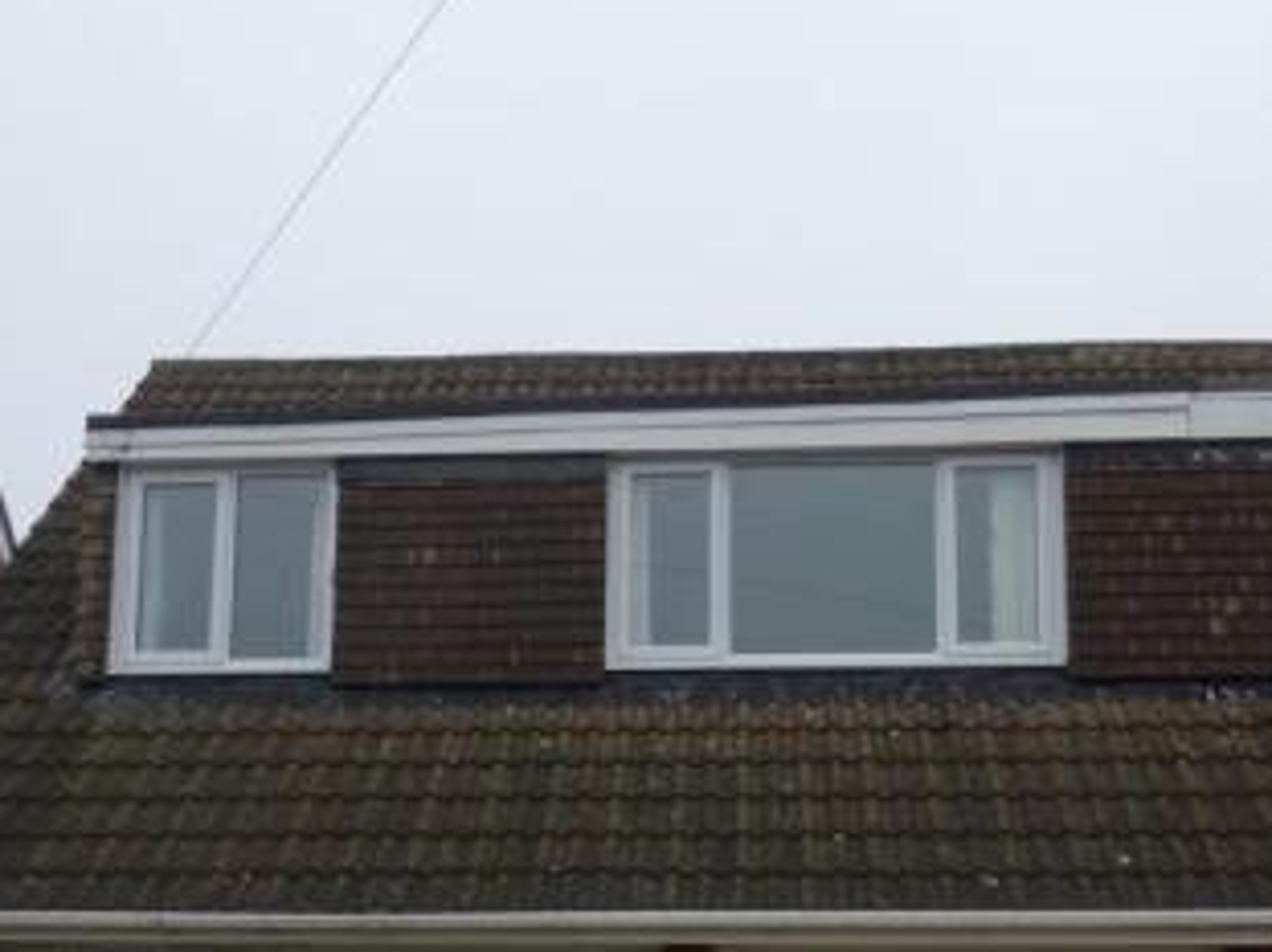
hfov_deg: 42.1
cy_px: 872
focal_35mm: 45
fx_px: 1653
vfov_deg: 30.6
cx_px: 620
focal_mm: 4.3
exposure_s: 1/400
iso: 100
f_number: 3.3
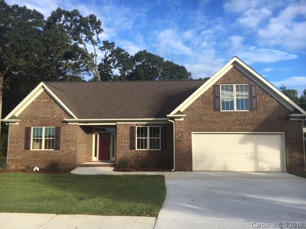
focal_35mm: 29
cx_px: 153
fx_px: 256
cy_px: 114
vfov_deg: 48.2
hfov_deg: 61.7
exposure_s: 1/810
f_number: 2.2
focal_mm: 4.15
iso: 25
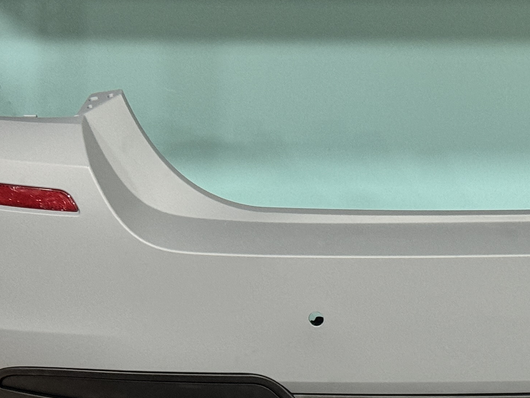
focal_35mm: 132
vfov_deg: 11.2
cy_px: 179
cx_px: 489
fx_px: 2021
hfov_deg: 14.8
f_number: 1.78
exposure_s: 1/33
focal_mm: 6.76
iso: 250
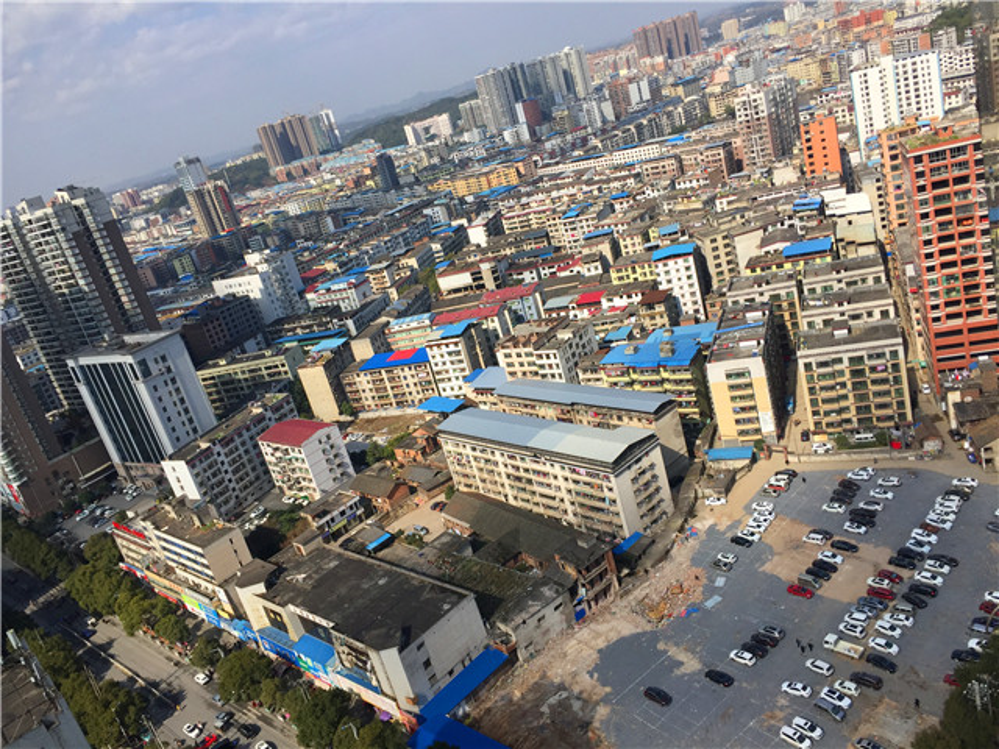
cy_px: 374
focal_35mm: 29
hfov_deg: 61.7
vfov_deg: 48.2
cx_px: 500
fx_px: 837
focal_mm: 4.15
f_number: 2.2
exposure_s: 1/2326
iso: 32
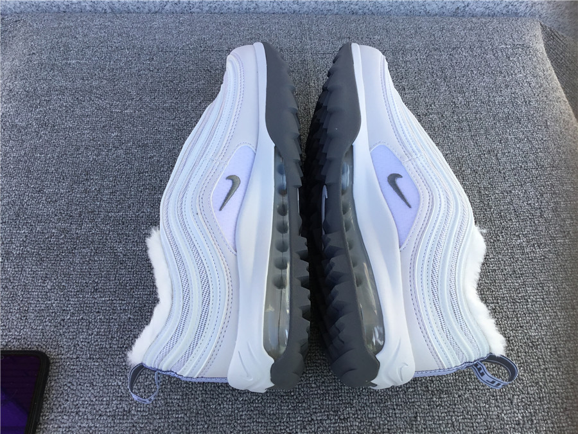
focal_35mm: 31
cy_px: 217
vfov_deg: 45.4
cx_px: 289
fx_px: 518
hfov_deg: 58.4
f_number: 2.4
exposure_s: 1/291
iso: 25
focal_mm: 3.3
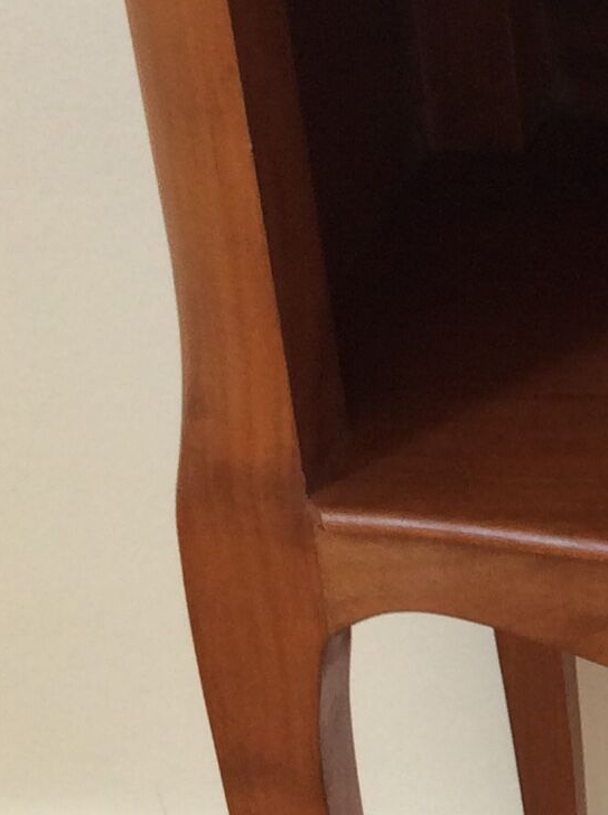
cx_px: 1009
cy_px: 421
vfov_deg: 17.3
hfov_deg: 12.1
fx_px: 2679
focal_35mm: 114
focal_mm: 3.3
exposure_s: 1/25
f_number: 2.4
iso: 40
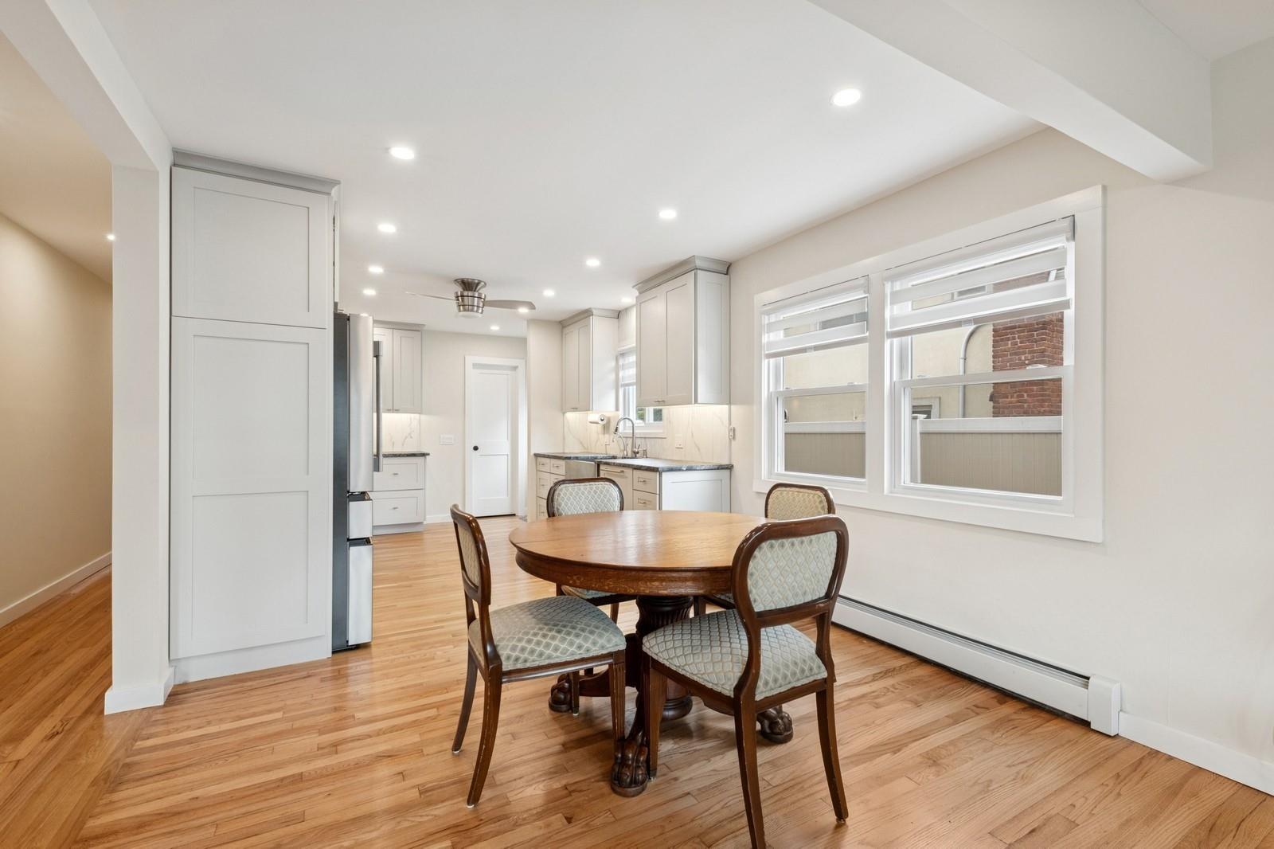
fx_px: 531
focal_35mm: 15
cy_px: 424
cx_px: 637
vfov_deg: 77.3
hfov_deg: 100.4
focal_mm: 15
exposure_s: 1/50
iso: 640
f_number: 14
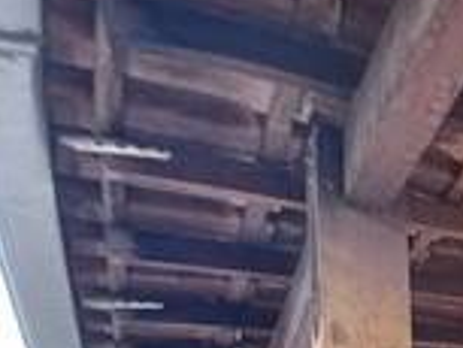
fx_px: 683
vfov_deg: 20.2
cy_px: 632
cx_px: 853
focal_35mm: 51
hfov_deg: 21.6
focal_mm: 1.42
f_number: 2.2
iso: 50
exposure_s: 1/120
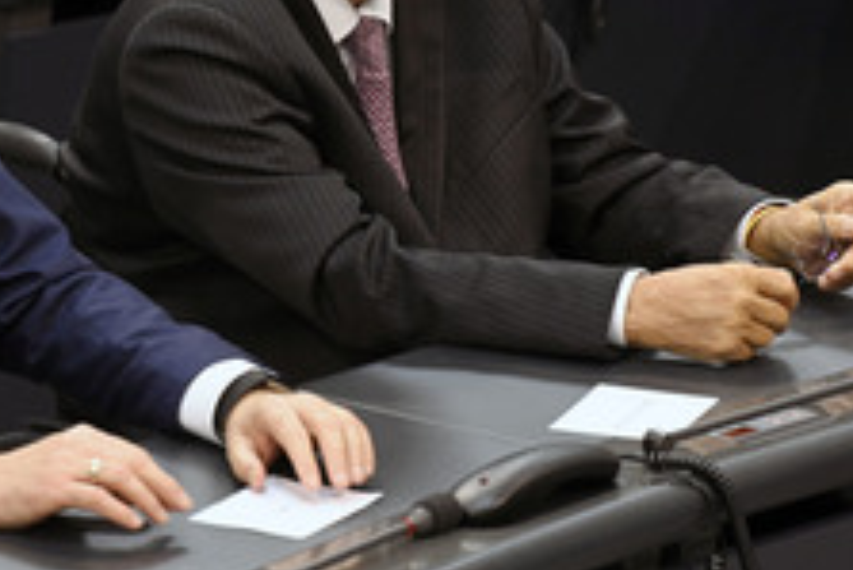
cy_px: 50
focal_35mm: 787
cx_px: 128
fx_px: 18659
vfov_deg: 1.7
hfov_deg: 2.6
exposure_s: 1/200
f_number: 5.6
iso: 6400
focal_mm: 390
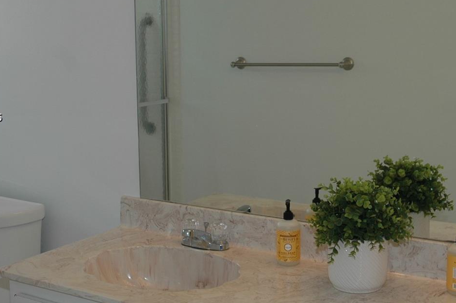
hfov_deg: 31.5
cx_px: 235
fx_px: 808
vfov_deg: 21.2
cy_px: 118
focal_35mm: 64
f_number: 5.6
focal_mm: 25
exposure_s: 1/125
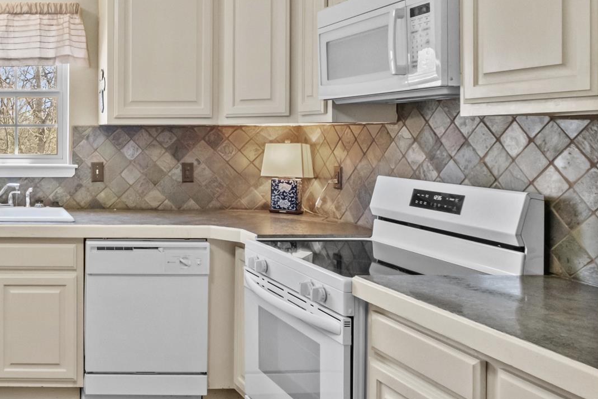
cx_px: -12
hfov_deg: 45.2
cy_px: 125
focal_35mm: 35
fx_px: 581
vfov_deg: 37.3
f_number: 8
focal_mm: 10
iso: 800
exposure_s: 1/5
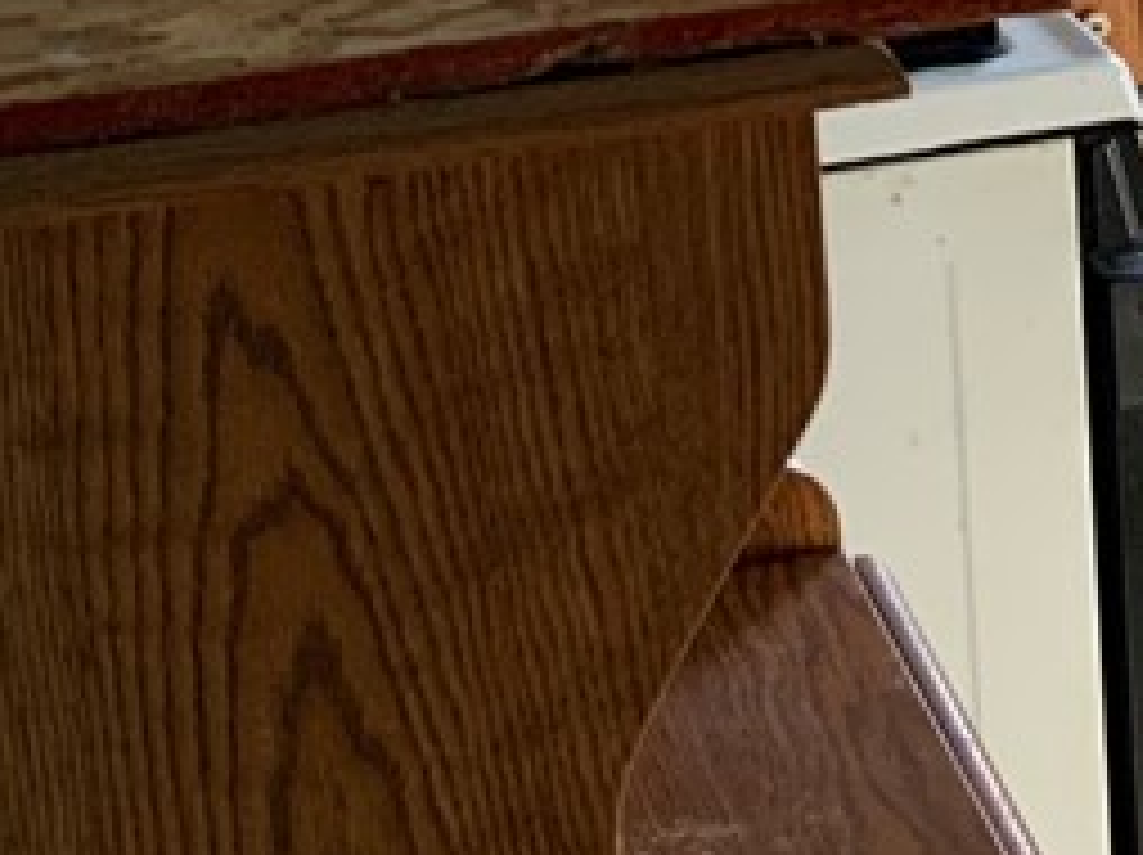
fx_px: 3860
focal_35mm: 117
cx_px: 1854
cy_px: -274
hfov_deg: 15.2
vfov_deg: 12.2
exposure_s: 1/60
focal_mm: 3
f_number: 1.8
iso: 80
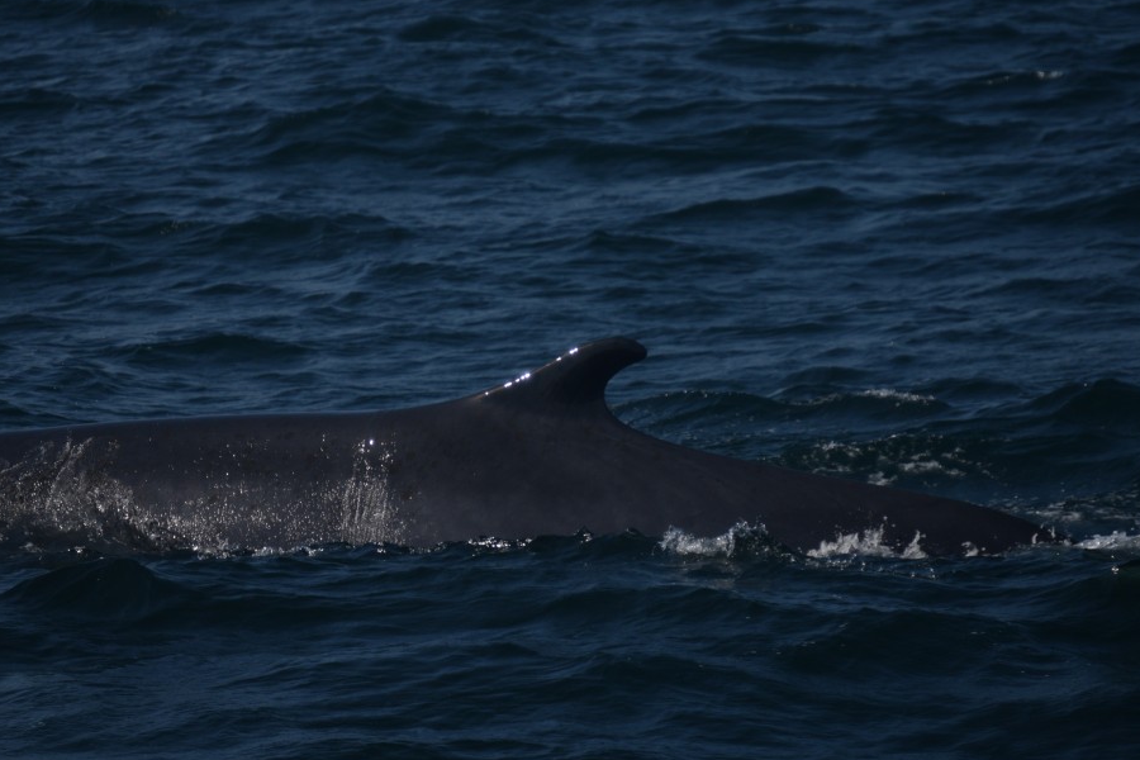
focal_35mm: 360
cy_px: 348
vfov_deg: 3.8
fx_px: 11399
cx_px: 538
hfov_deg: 5.7
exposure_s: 1/4000
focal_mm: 200
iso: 200
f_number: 5.6
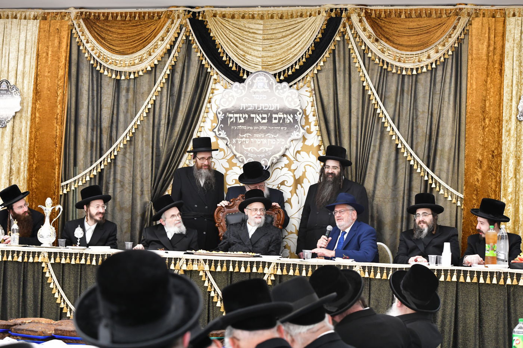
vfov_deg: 17.5
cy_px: 174
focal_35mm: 78
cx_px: 262
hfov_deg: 26.0
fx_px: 1133
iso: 2000
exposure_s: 1/100
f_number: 5.6
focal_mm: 78
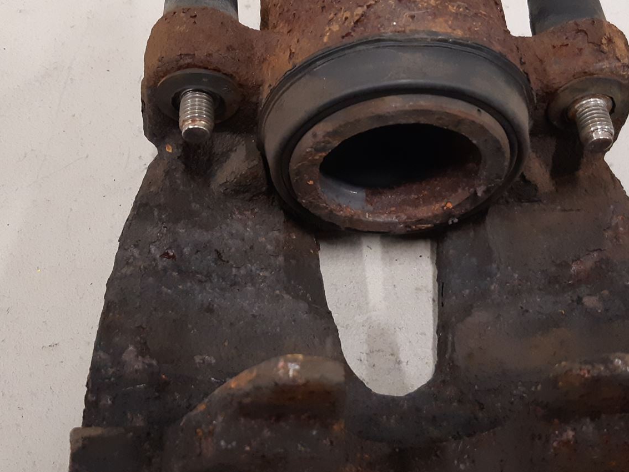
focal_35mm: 47
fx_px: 854
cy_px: 213
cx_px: 328
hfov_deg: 40.4
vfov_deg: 30.9
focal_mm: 3.93
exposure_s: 1/50
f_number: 1.7
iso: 250
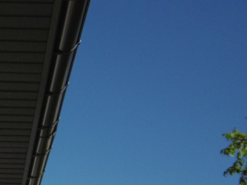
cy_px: 161
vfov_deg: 15.4
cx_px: -26
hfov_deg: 19.7
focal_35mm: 95
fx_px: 678
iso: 100
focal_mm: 6.8
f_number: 9.3
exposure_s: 1/320
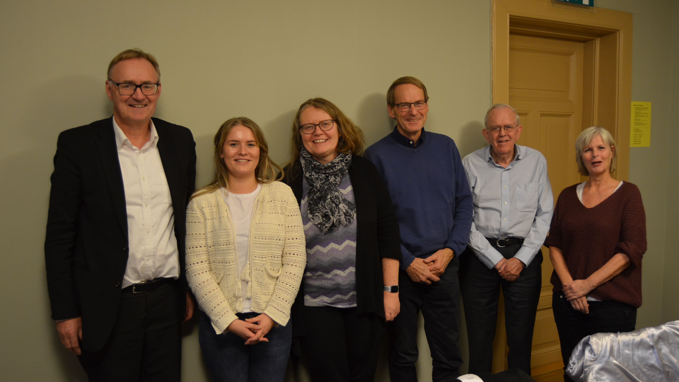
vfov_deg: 36.7
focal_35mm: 32
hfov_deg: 61.0
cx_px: 343
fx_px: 576
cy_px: 198
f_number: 3.5
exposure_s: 1/40
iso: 800
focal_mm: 20
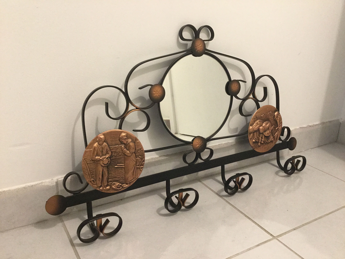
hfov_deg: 58.4
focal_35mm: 31
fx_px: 309
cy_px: 130
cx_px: 172
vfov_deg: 45.4
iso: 200
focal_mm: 3.3
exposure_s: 1/25
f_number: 2.4
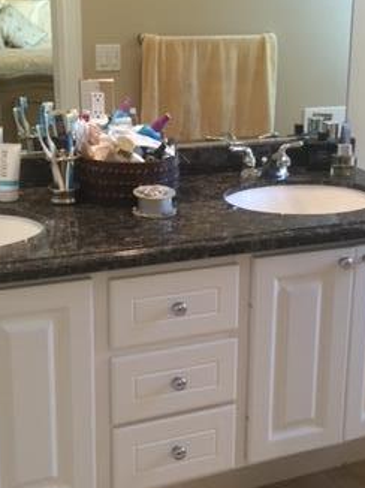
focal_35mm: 57
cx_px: 263
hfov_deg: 25.4
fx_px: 802
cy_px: 225
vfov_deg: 33.8
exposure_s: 1/30
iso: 64
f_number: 2.2
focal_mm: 4.15
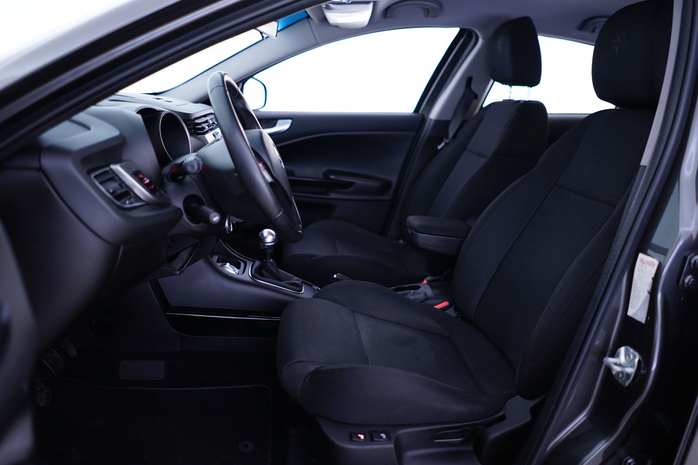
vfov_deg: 46.4
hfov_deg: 65.5
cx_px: 349
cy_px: 232
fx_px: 543
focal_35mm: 28
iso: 100
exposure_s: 1/3
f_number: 2
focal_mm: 28
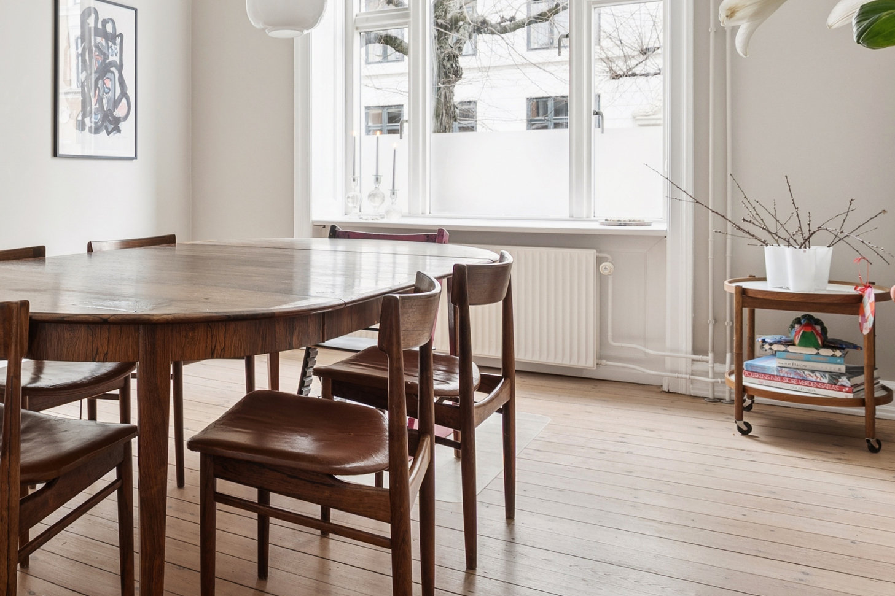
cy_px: 177
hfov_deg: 49.0
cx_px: 140
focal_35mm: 36
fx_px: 896
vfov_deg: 36.3
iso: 400
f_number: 7.1
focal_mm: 17.5
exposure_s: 1/10
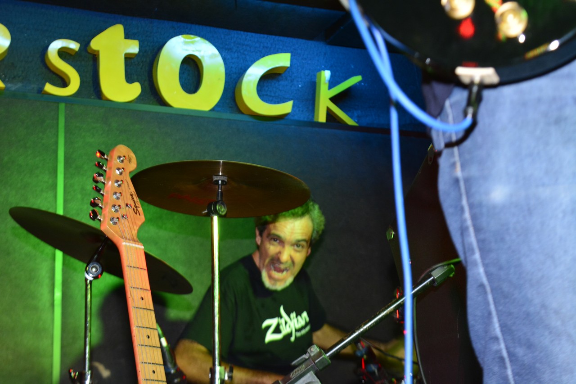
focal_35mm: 72
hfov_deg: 28.1
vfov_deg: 18.9
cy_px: 192
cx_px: 288
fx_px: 1152
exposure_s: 1/15
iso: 1250
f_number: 5.3
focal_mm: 48
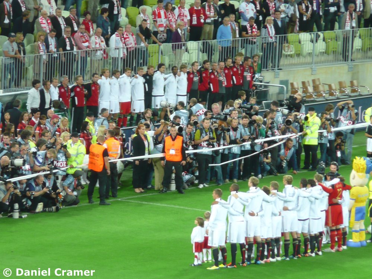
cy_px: 140
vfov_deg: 3.9
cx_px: 186
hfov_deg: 5.1
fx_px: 4148
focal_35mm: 386
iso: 200
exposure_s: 1/40
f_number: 4.9
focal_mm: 46
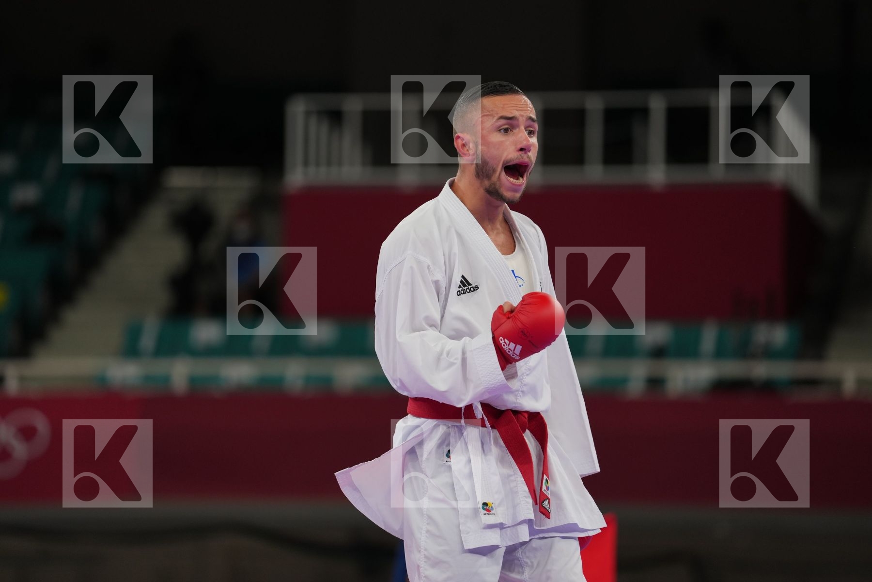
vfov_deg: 6.9
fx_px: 4844
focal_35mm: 200
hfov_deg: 10.3
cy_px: 291
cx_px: 436
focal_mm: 200
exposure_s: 1/1000
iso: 500
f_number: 2.8
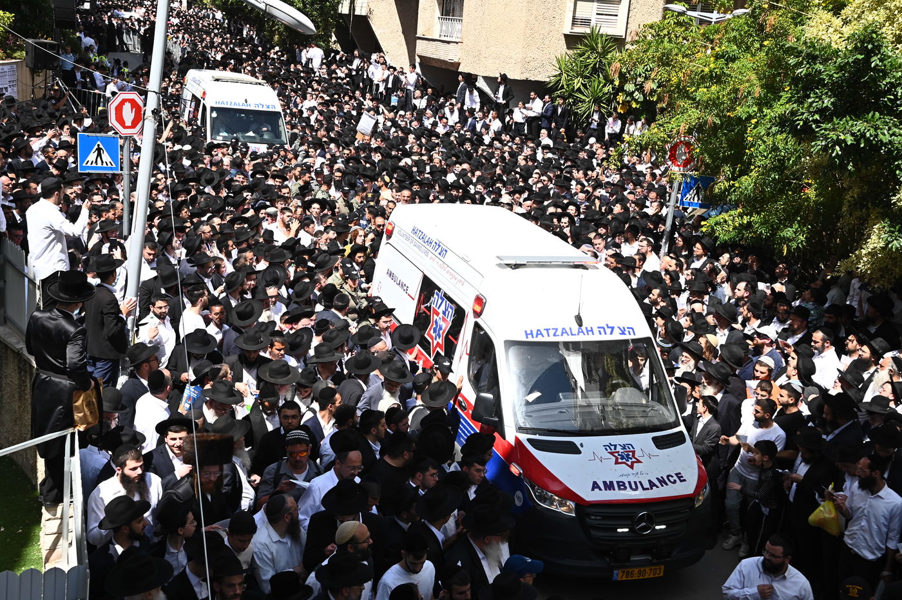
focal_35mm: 45
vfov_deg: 29.8
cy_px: 300
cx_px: 451
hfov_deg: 43.6
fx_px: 1127
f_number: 14
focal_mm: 45
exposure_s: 1/160
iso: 320
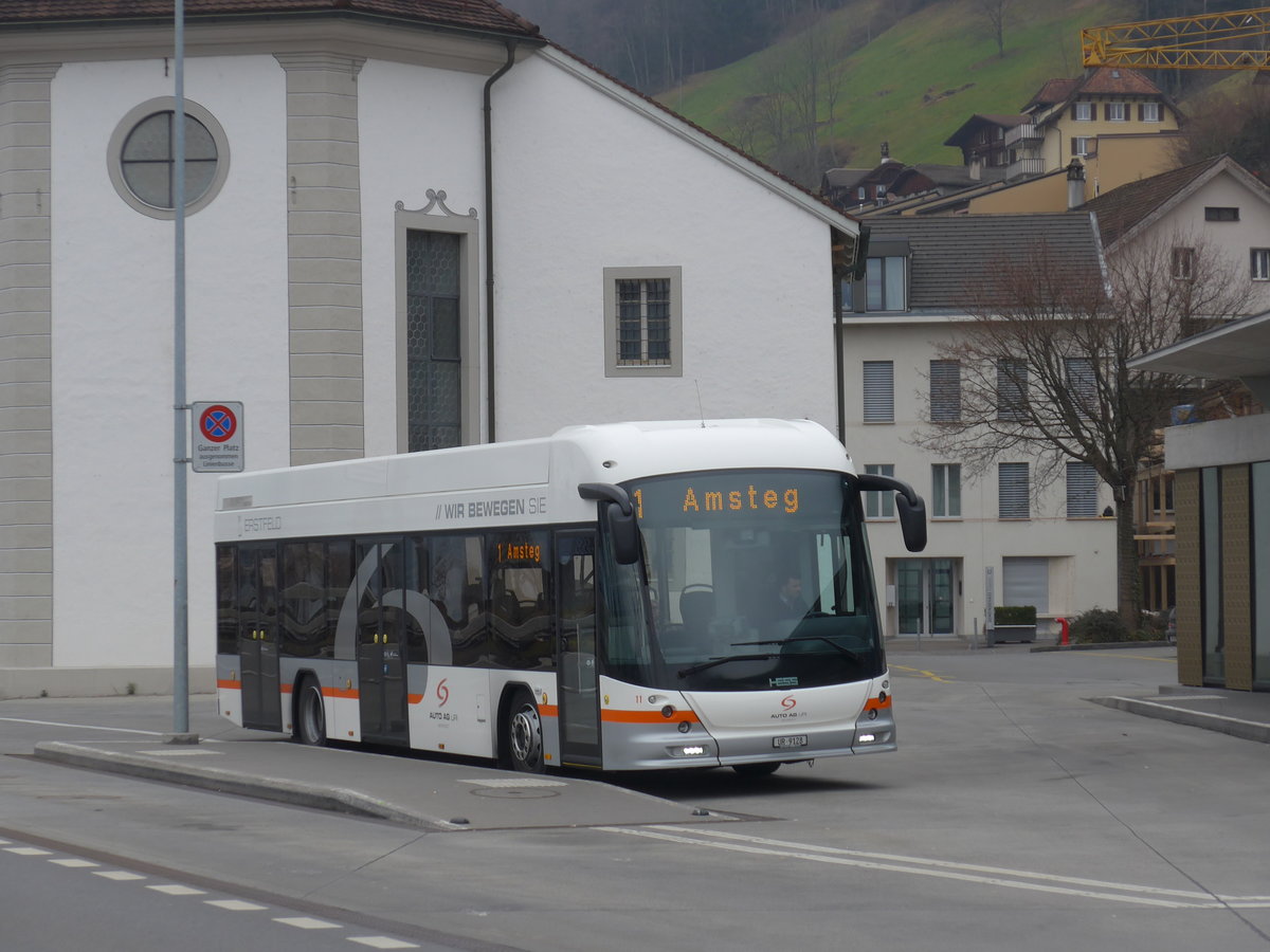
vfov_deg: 16.4
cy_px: 476
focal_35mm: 90
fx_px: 3302
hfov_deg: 21.8
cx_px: 635
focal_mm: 18
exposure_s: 1/125
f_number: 4.6
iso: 80
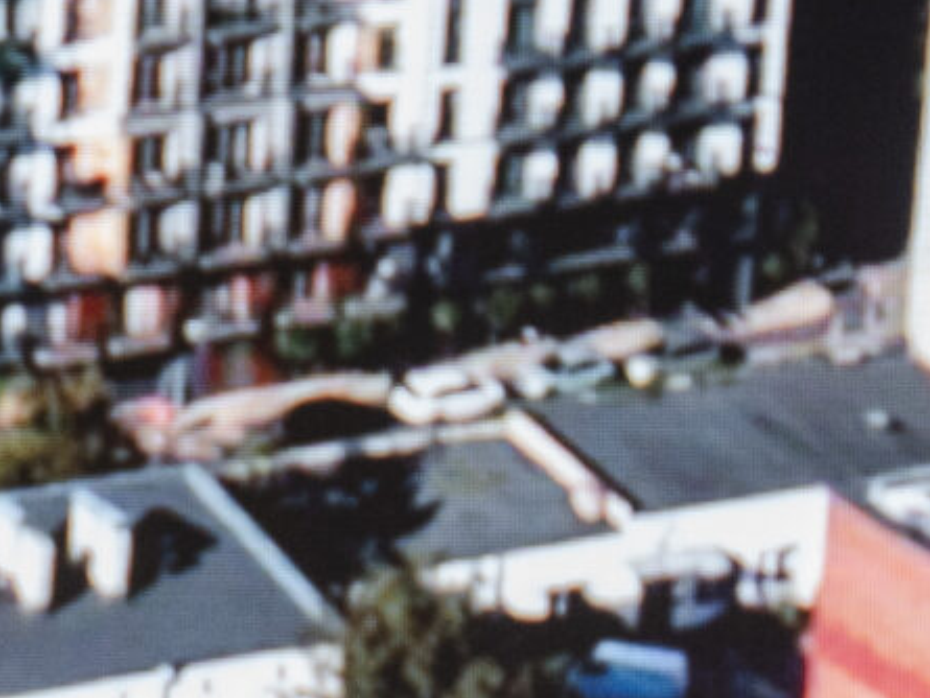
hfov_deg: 2.1
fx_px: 25584
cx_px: -558
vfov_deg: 1.6
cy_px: 1278
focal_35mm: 952
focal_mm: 115
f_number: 2.8
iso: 640
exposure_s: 1/160
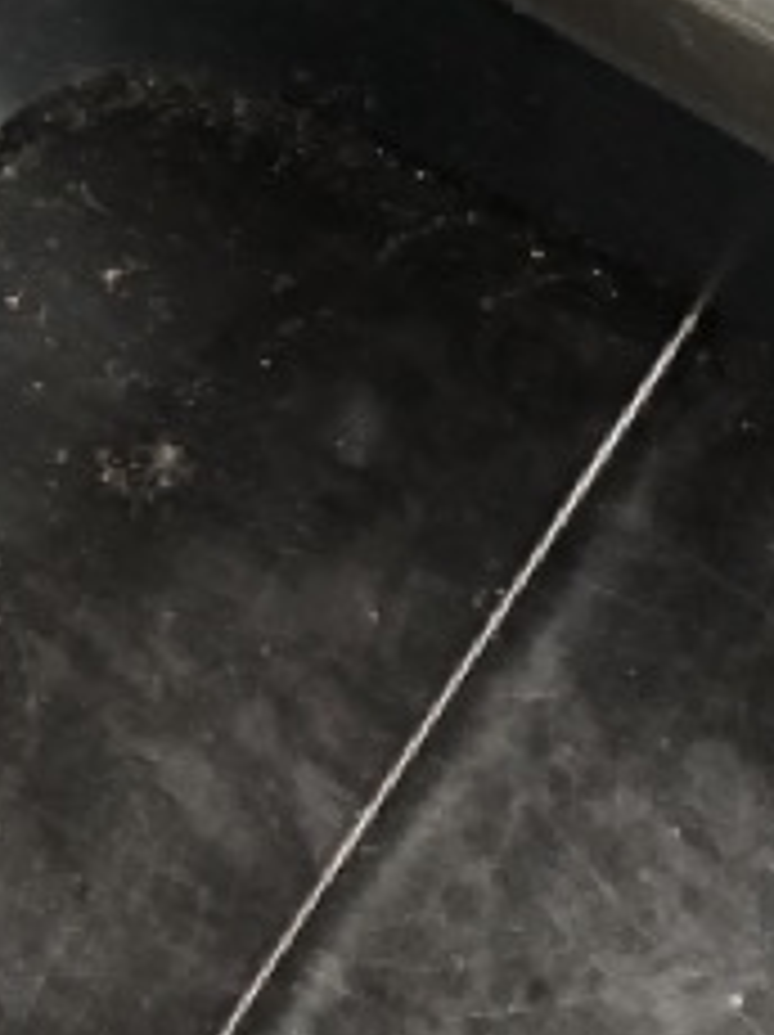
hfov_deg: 17.6
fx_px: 2330
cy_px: 1206
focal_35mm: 78
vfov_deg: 23.2
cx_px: 1017
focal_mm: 3.99
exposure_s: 1/15
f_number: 1.8
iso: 80
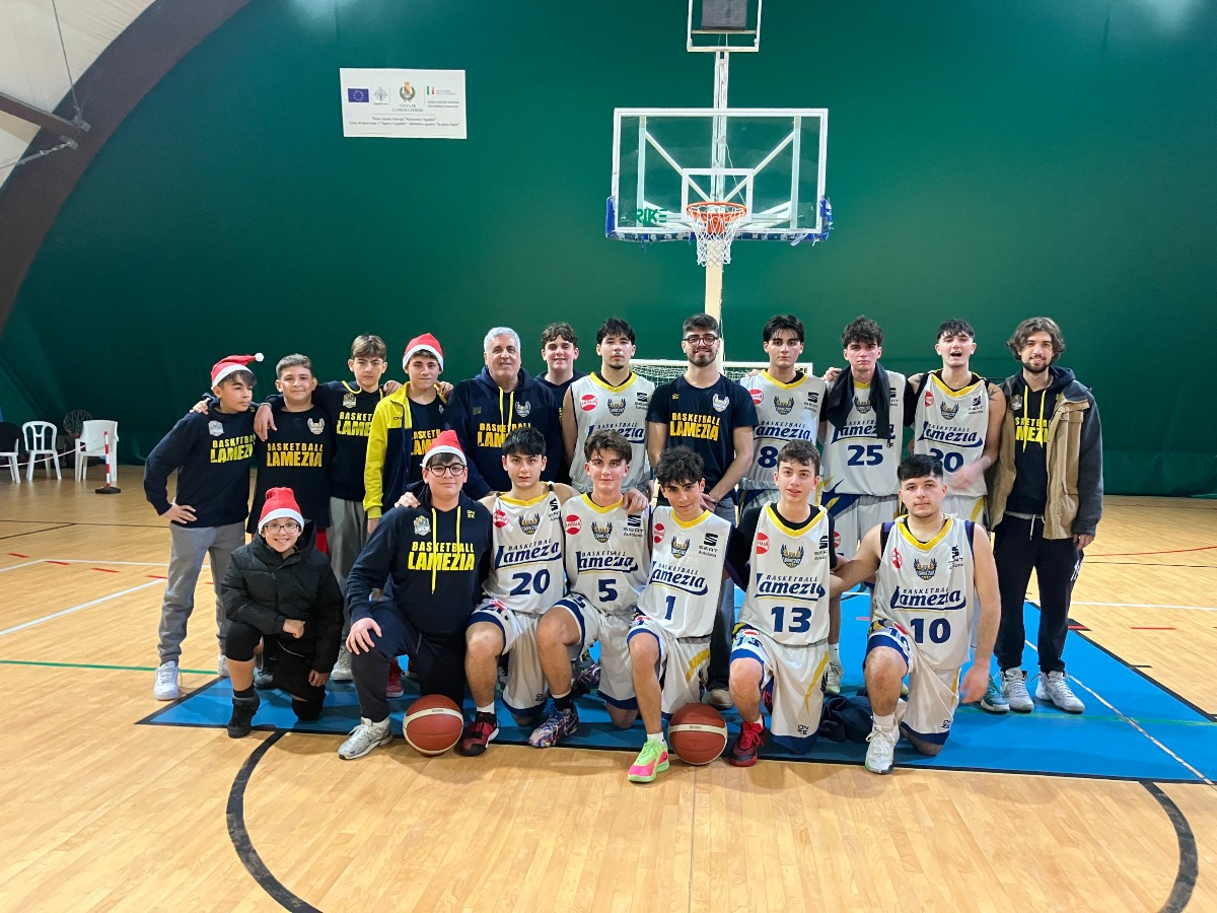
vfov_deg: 49.7
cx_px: 608
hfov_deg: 63.4
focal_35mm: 28
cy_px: 456
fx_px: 984
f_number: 1.8
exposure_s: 1/60
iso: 320
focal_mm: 3.99
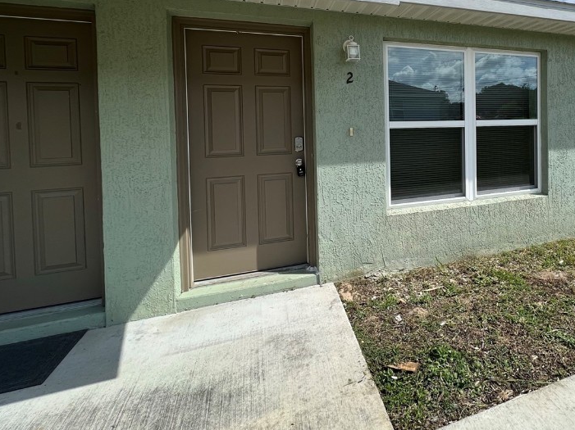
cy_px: 129
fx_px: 315
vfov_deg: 66.0
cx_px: 403
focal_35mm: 19
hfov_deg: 80.6
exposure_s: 1/1309
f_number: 1.8
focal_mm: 1.57
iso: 32
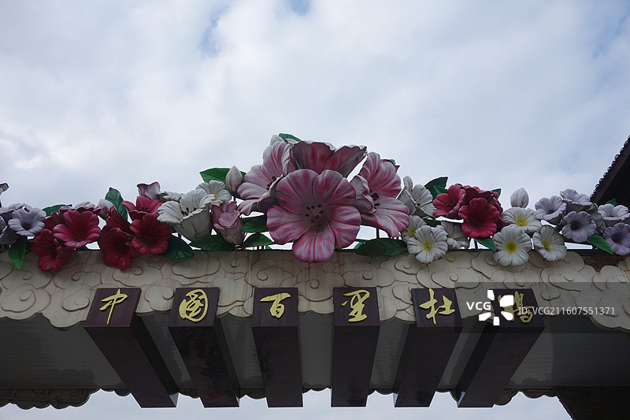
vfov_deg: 46.4
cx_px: 315
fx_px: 490
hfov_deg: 65.5
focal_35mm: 28
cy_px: 210
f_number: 5.6
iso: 125
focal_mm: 10.4
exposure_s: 1/400
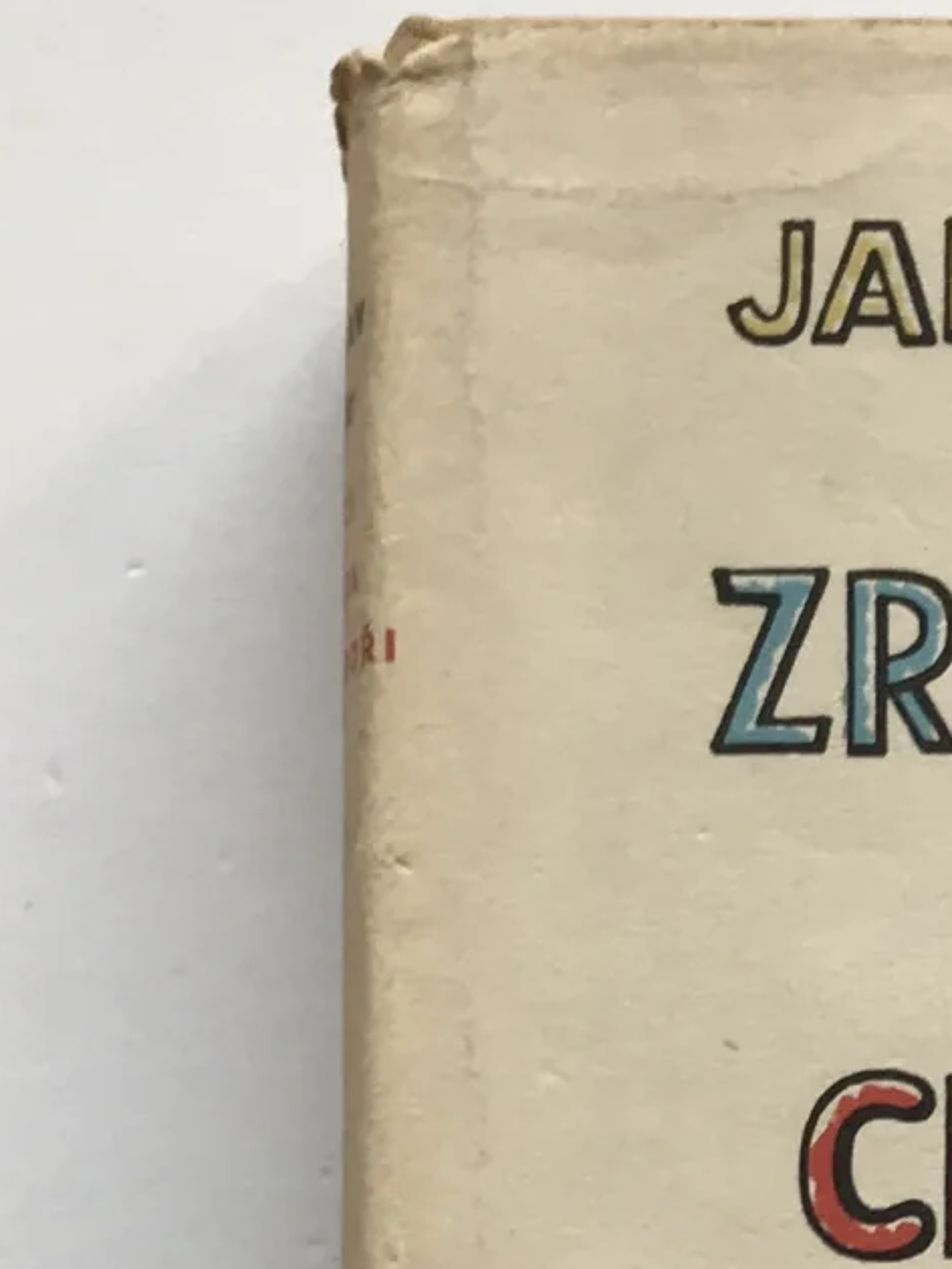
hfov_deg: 12.5
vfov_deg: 16.4
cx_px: 1301
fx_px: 4179
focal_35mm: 114
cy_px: 1610
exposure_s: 1/100
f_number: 1.8
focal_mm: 3.99
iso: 32
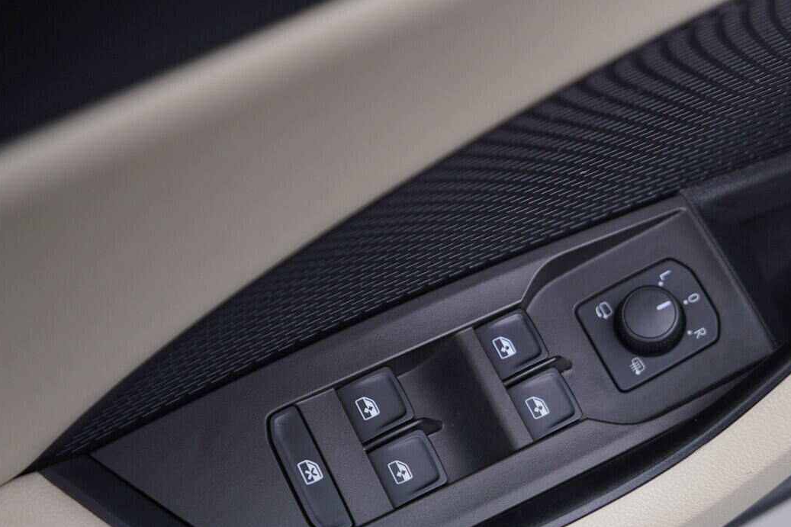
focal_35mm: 50
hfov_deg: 39.2
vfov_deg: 26.8
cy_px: 365
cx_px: 521
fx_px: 1098
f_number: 3.2
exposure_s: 1/40
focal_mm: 24
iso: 125
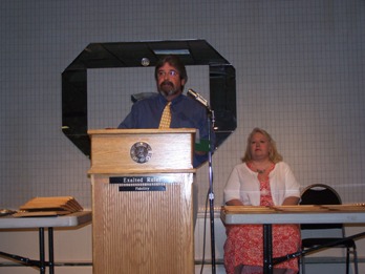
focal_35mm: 67
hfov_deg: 29.0
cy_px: 137
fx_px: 706
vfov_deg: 21.9
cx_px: 182
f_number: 3.2
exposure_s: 1/80
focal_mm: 11.1
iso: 140
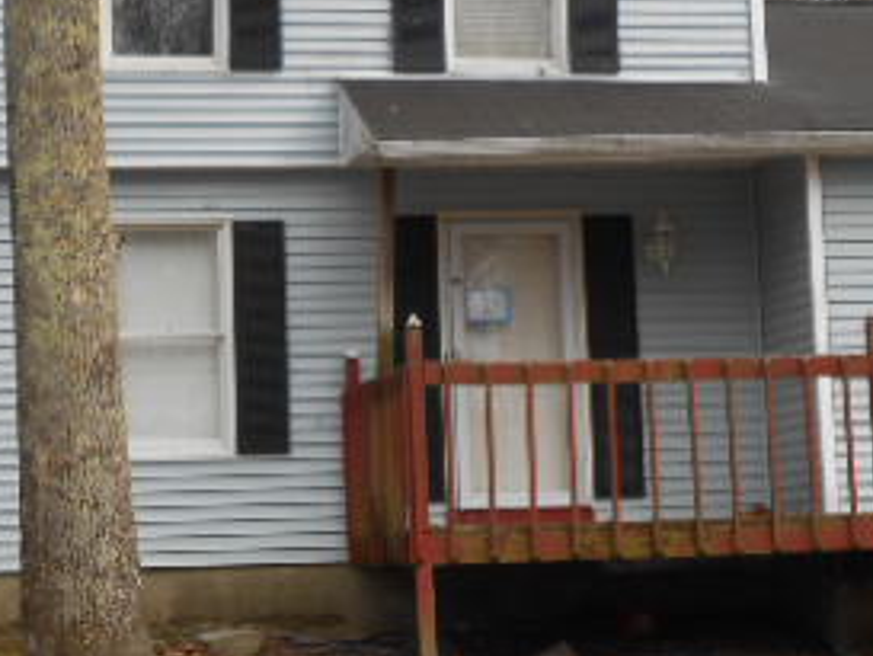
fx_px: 2599
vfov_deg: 14.4
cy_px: 230
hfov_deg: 19.1
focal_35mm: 103
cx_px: 413
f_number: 4.5
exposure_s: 1/160
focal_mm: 7.8
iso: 80
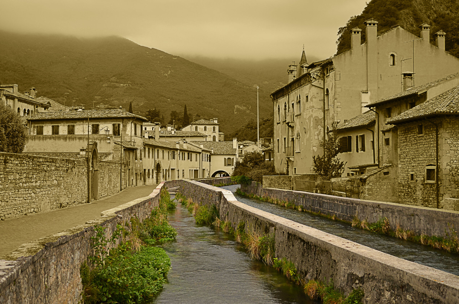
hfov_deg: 46.5
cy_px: 152
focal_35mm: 42
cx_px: 230
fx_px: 534
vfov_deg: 31.8
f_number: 4
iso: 160
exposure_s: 1/640
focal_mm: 28
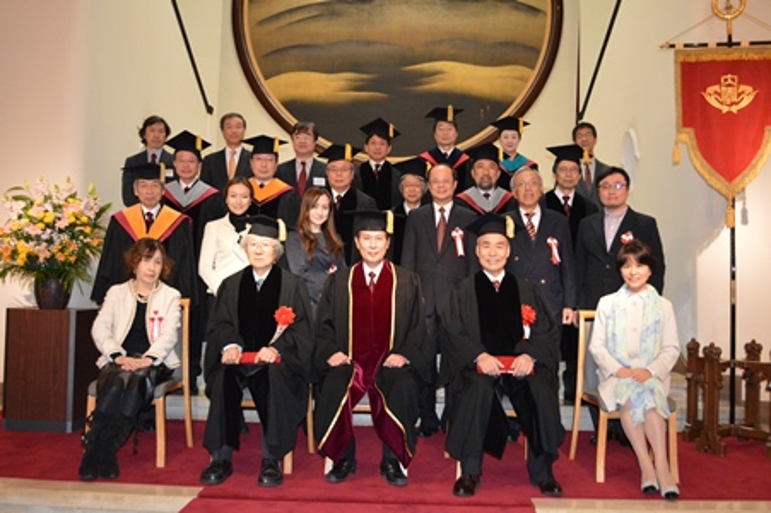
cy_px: 256
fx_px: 706
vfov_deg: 39.9
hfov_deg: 57.3
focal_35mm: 33
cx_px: 386
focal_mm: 22
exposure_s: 1/60
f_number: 4
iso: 3200
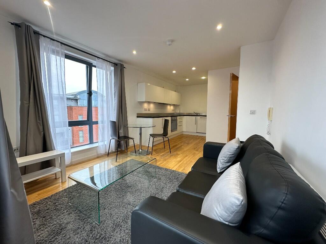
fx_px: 132
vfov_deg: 85.7
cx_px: 163
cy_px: 122
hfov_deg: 102.1
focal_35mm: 14
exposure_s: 1/100
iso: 125
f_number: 2.2
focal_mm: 2.22
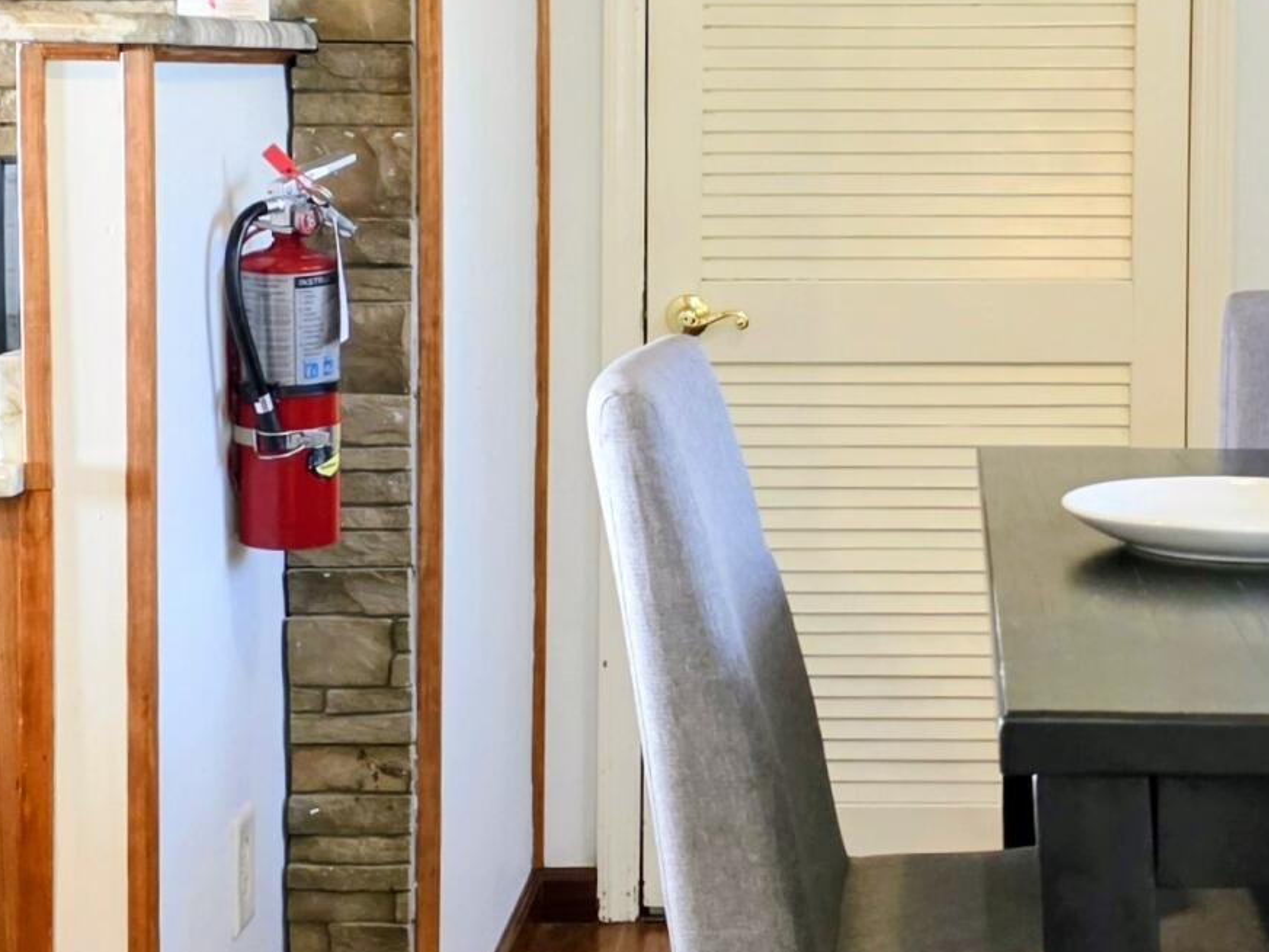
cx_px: 859
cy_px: 225
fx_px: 2896
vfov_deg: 18.5
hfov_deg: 24.6
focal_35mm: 79
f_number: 1.7
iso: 500
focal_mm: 6.3
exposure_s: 1/120
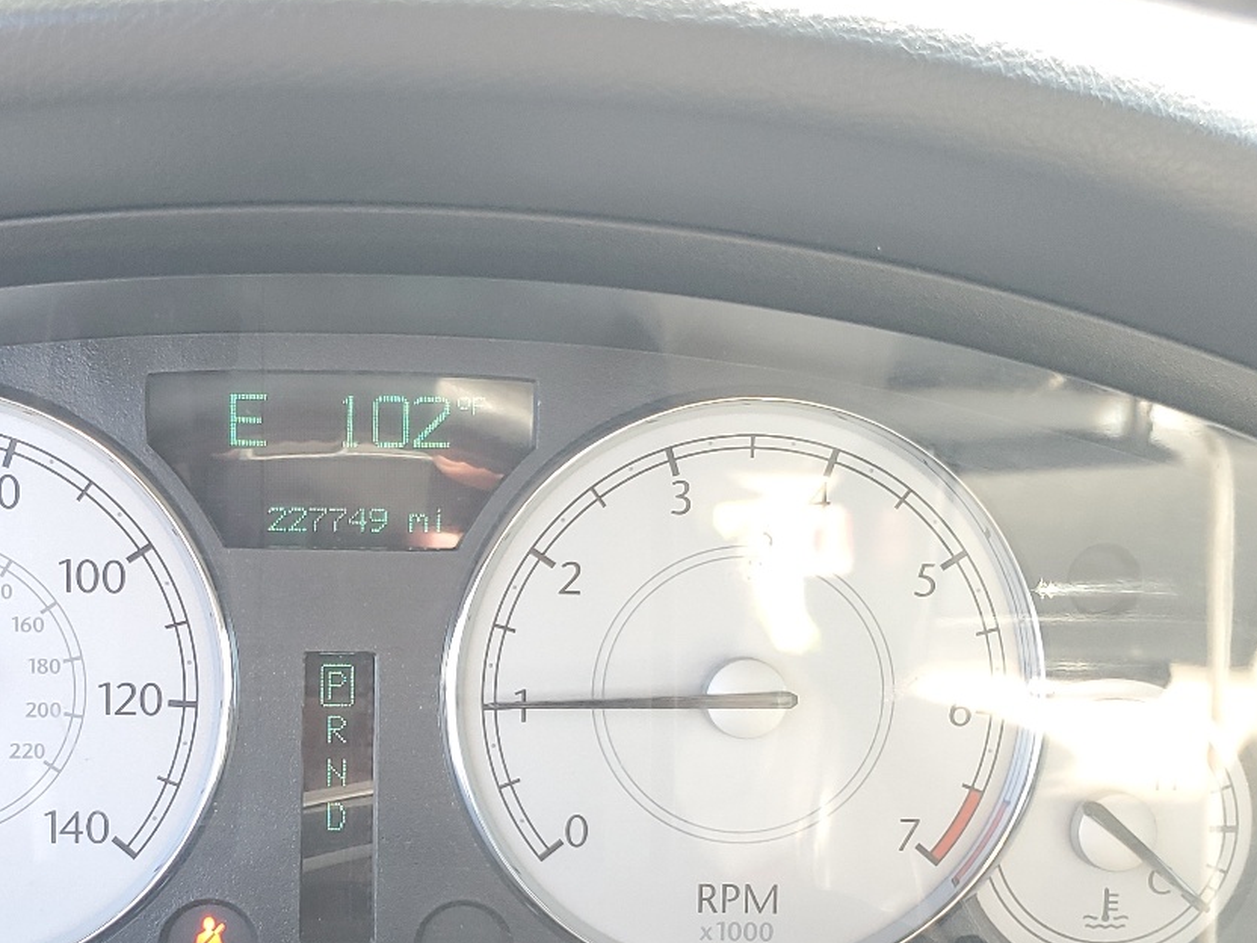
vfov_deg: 28.6
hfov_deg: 37.5
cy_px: 718
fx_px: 1816
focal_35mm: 50
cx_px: 361
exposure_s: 1/60.2
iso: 59
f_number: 1.5
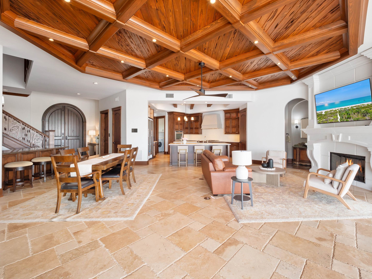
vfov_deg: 81.7
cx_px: 194
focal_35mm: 15
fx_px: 161
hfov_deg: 98.1
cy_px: 137
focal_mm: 7
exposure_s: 1/6
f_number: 7.1
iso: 200
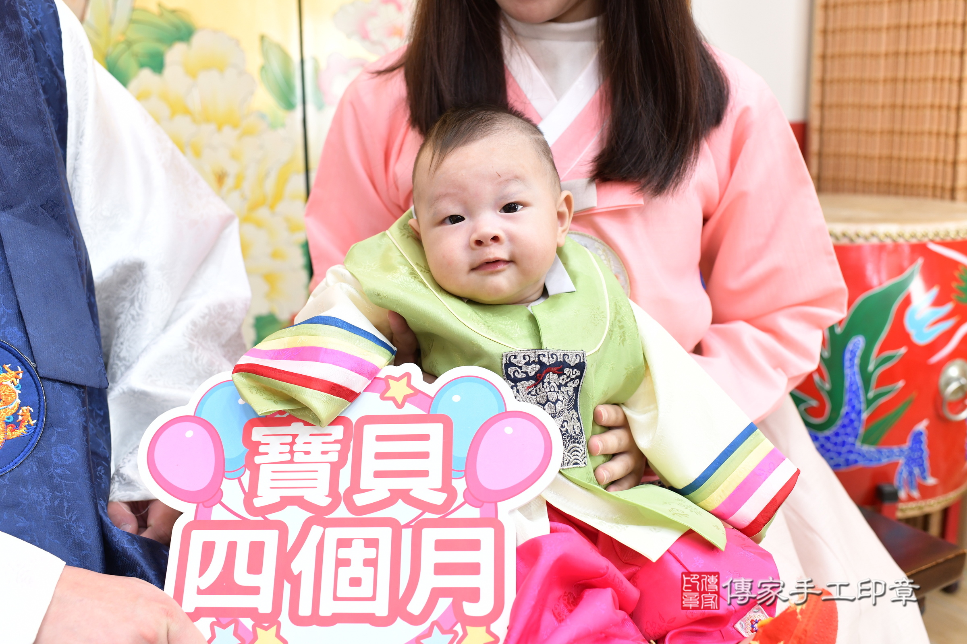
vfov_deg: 37.9
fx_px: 940
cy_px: 322
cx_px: 484
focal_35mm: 35
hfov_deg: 54.4
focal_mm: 35
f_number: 4.5
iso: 1000
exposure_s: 1/200
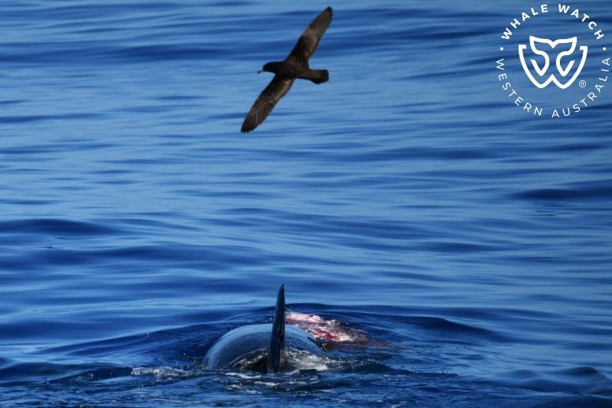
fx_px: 10197
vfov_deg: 2.3
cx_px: 306
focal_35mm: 600
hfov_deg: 3.4
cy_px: 204
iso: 800
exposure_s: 1/8000
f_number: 6.3
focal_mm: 600
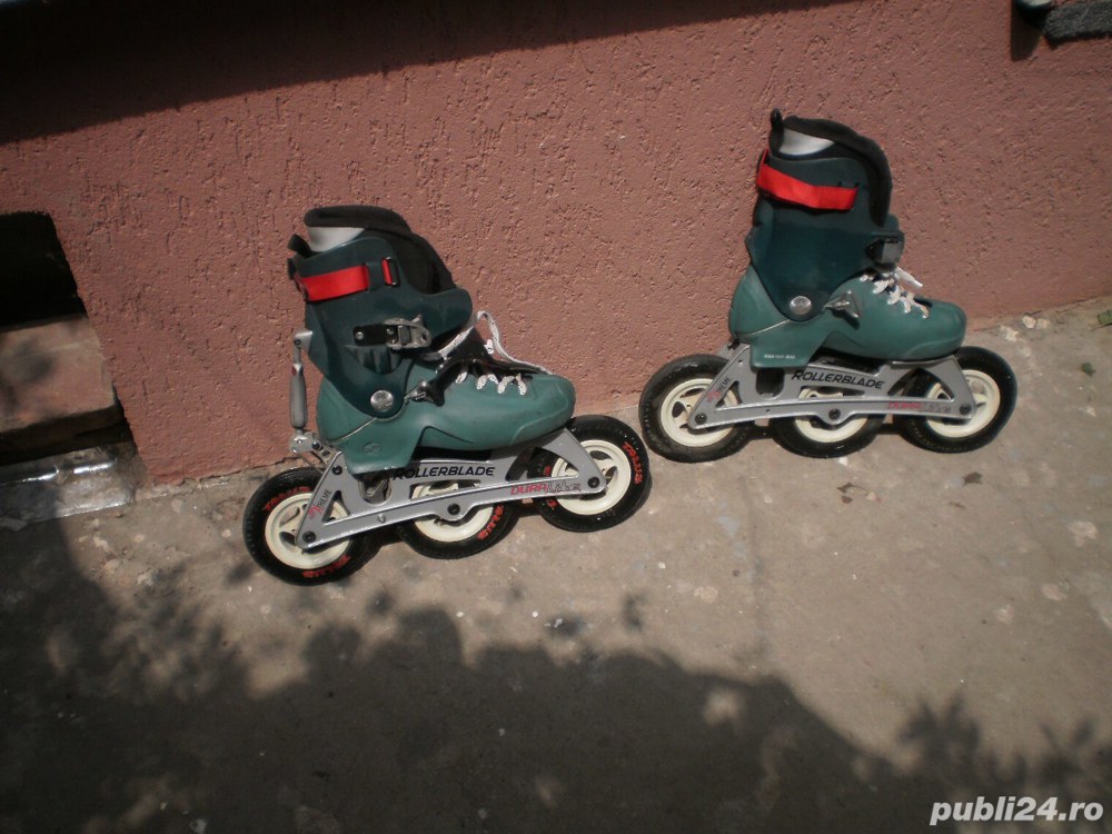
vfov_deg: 39.7
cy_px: 417
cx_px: 556
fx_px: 1156
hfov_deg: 51.4
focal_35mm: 36
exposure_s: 1/1000
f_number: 3.1
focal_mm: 6.3
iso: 100
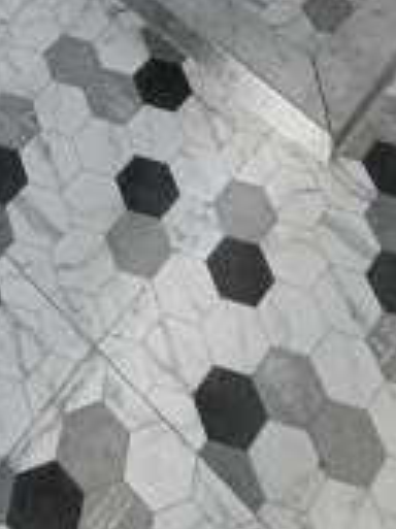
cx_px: 84
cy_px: -763
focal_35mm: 81
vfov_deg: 14.6
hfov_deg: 18.0
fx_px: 1237
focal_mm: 1.95
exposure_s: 1/50
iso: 160
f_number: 2.2
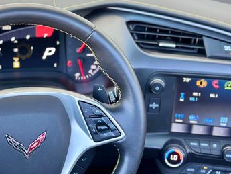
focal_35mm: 89
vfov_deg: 16.6
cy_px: 112
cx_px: 22
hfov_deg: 21.5
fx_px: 594
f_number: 1.78
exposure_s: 1/112
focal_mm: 6.86
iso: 125
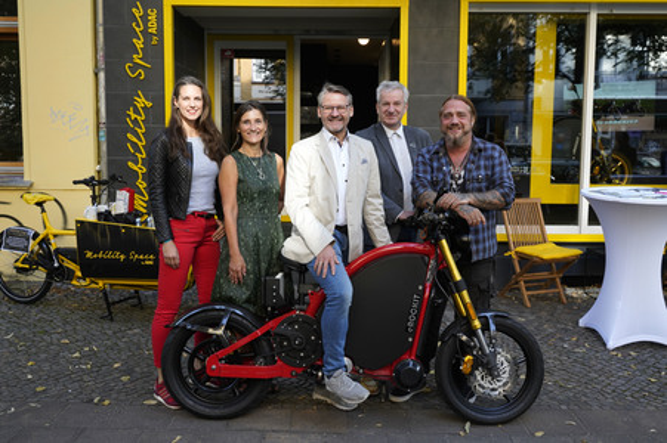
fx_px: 666
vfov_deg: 36.8
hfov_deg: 53.2
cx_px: 334
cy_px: 222
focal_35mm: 36
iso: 640
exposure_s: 1/80
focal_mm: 36
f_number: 8
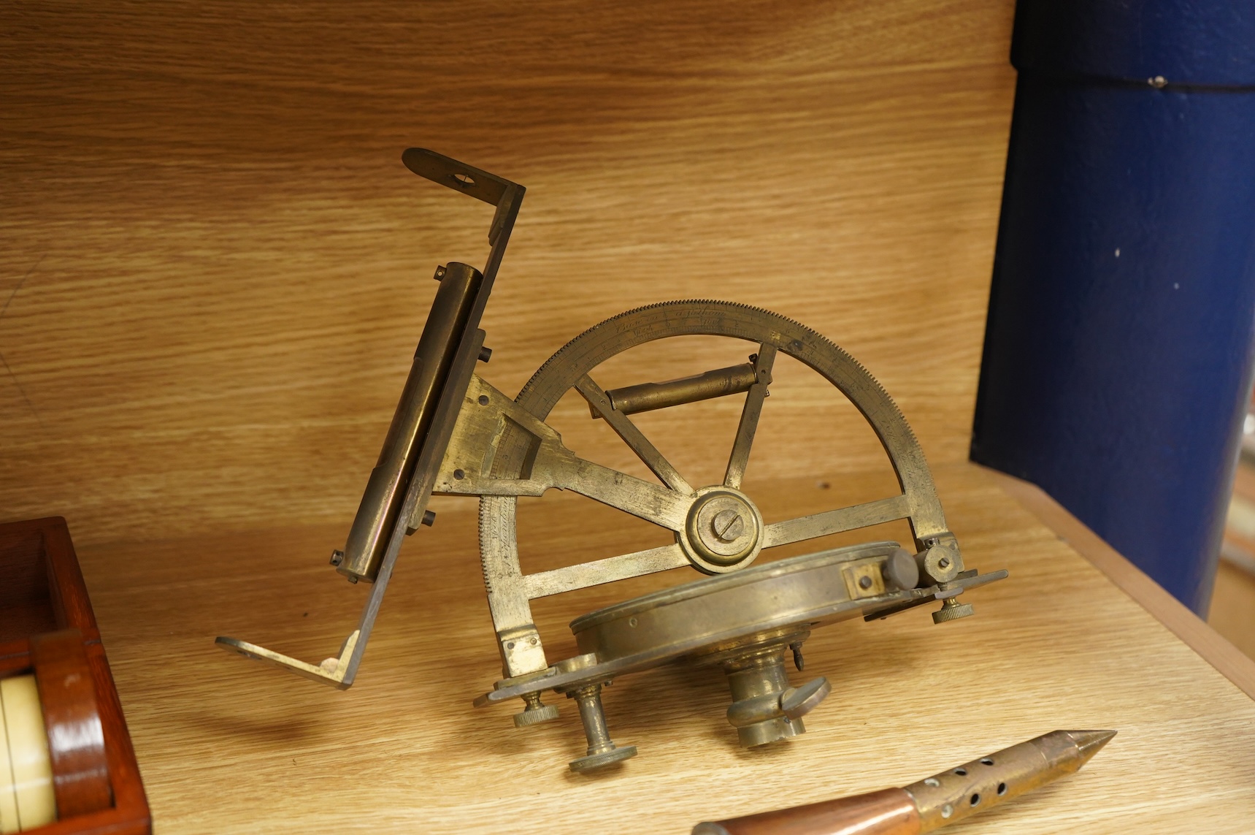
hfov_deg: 45.5
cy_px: 418
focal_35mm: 43
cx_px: 628
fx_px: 1498
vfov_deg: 31.1
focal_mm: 43
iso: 2500
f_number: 4.5
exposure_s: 1/160
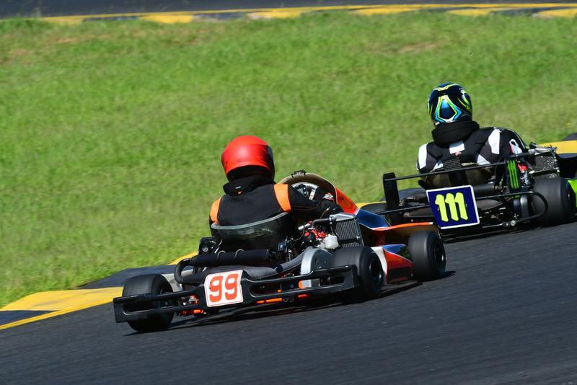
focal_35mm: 435
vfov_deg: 3.2
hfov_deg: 4.7
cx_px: 288
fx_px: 6974
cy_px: 192
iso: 500
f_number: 13
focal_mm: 290
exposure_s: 1/640
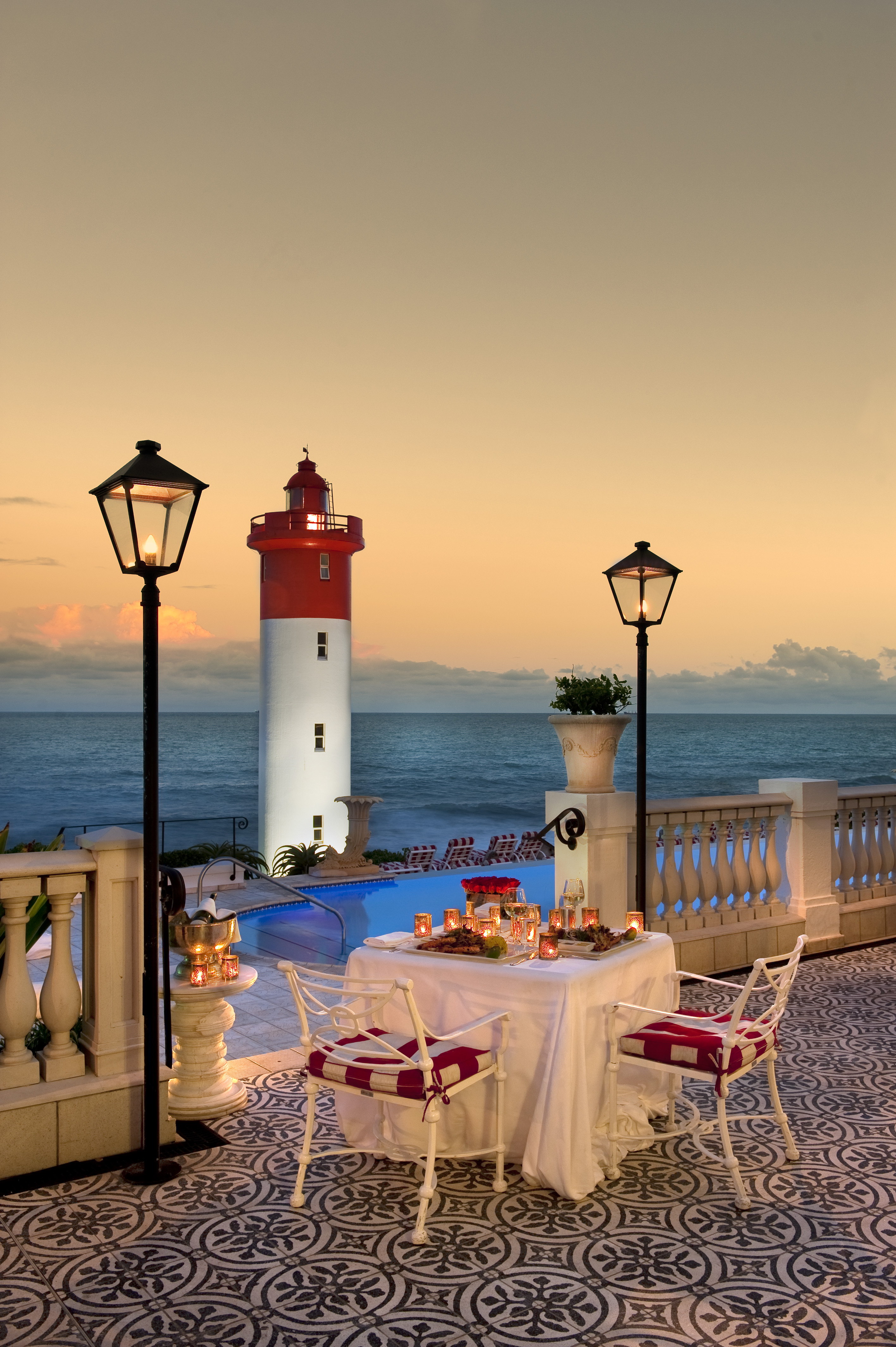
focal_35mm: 31
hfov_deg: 42.3
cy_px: 674
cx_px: 448
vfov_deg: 60.3
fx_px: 1159
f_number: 8
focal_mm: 31
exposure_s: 1/15
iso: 200
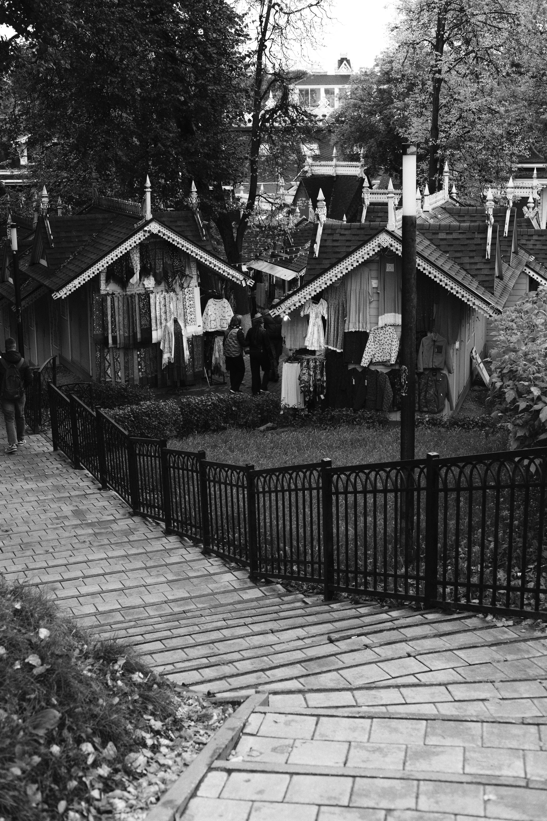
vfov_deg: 37.5
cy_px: 410
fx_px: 1208
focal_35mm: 53
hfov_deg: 25.5
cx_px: 274
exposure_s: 1/80
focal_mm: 35
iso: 320
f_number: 5.6
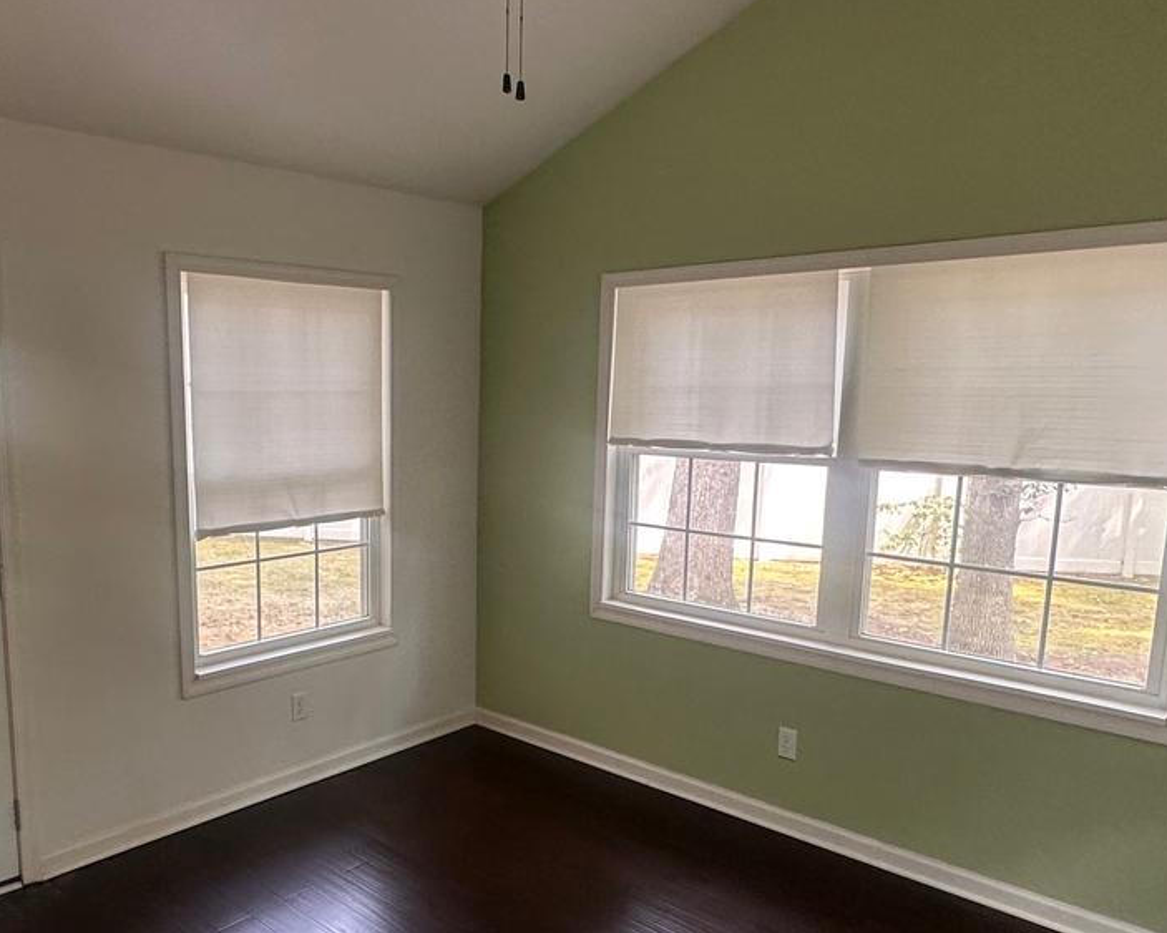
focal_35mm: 28
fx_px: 967
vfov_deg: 51.3
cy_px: 541
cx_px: 447
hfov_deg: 61.5
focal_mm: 2.22
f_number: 2.2
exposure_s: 1/120
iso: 200
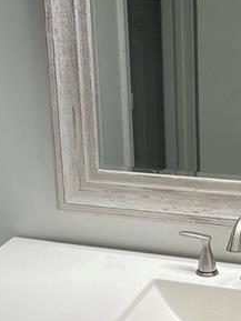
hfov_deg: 13.7
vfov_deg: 18.2
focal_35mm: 108
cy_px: 164
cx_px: 66
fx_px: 1002
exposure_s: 1/204
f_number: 1.6
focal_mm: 5.1
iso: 32
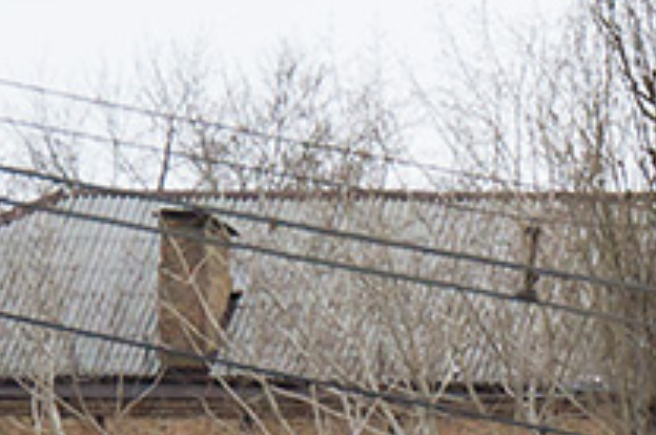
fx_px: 10407
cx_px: 1624
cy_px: 1138
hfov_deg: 3.6
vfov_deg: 2.4
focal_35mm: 572
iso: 800
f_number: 6.3
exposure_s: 1/320
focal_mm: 66
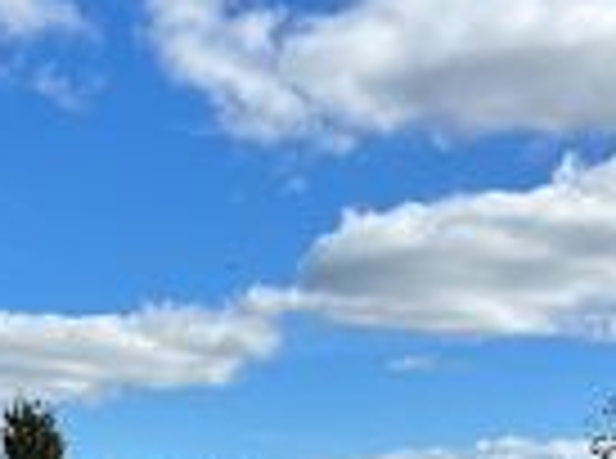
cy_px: 677
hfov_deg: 23.4
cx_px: 79
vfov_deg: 16.4
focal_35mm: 82
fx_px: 1455
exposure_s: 1/5882
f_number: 1.5
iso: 50
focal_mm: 5.7
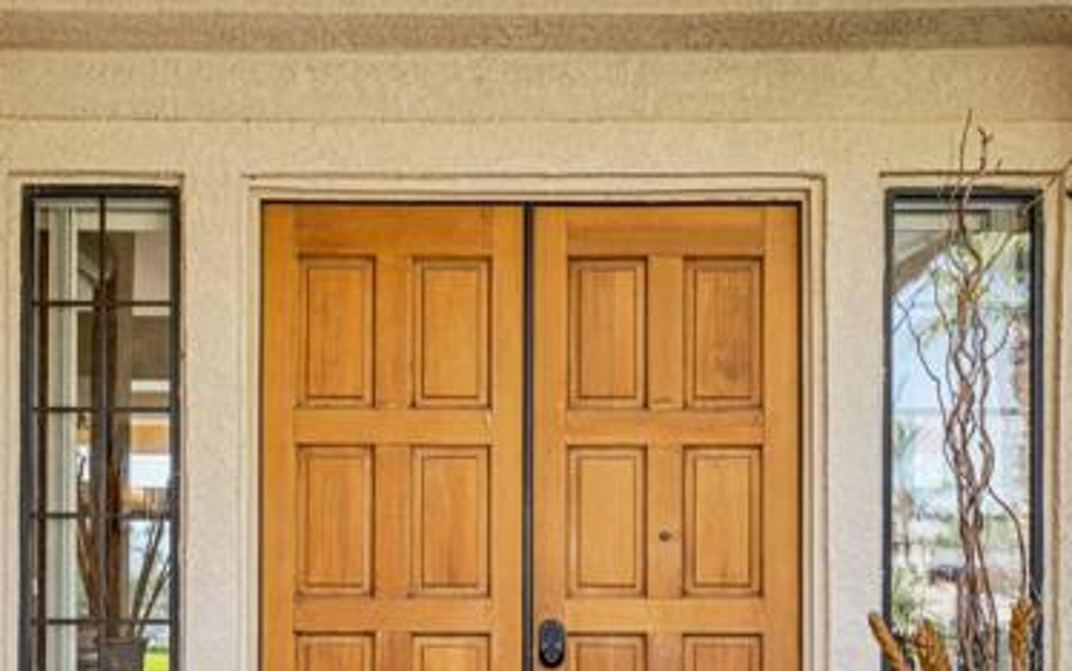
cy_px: 584
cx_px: 292
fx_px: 1783
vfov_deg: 20.9
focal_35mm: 61
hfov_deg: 32.9
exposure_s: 1/40
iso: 125
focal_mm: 35
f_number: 8
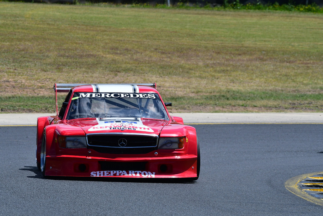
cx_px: 162
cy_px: 108
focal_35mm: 465
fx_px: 4173
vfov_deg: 3.0
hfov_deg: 4.4
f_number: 11
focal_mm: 310
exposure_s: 1/640
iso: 320
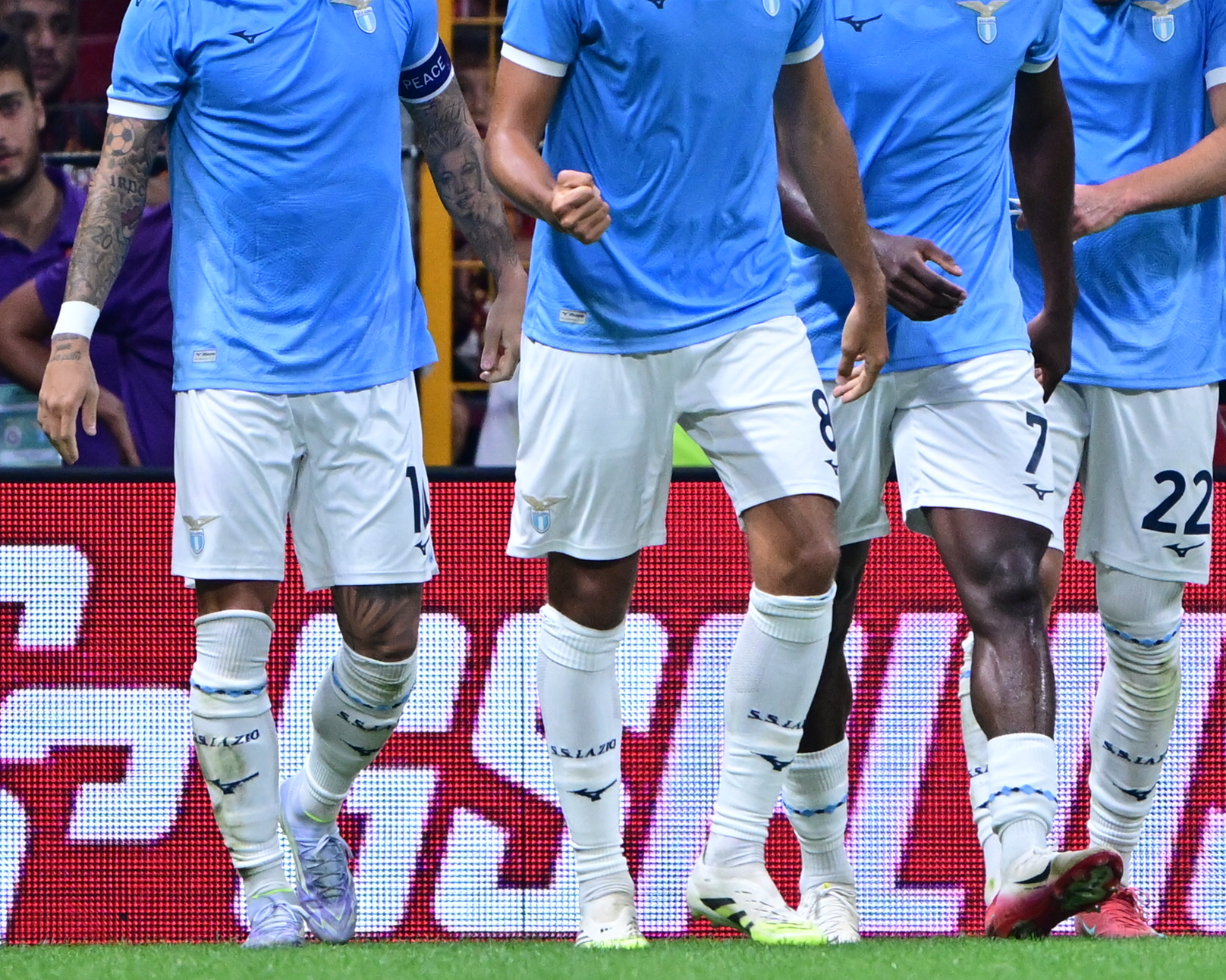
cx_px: 867
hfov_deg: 1.4
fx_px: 50983
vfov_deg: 1.1
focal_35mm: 1405
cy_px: 286
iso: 2500
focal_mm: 560
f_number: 4
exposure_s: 1/1000
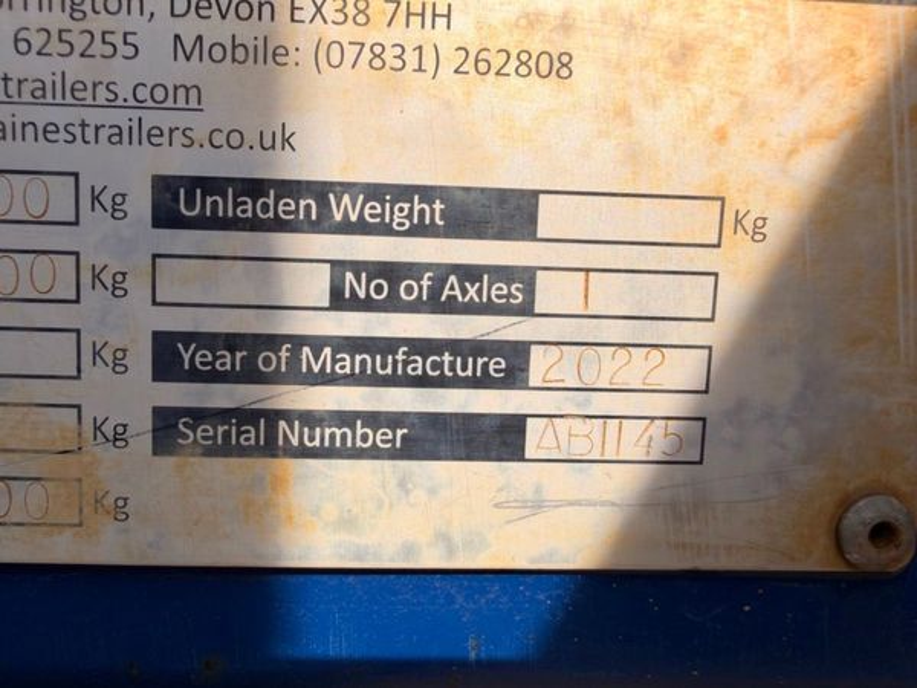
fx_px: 636
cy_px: 344
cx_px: 458
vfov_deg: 56.8
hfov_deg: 71.6
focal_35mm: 24
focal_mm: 2.22
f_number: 2.2
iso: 16
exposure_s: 1/838
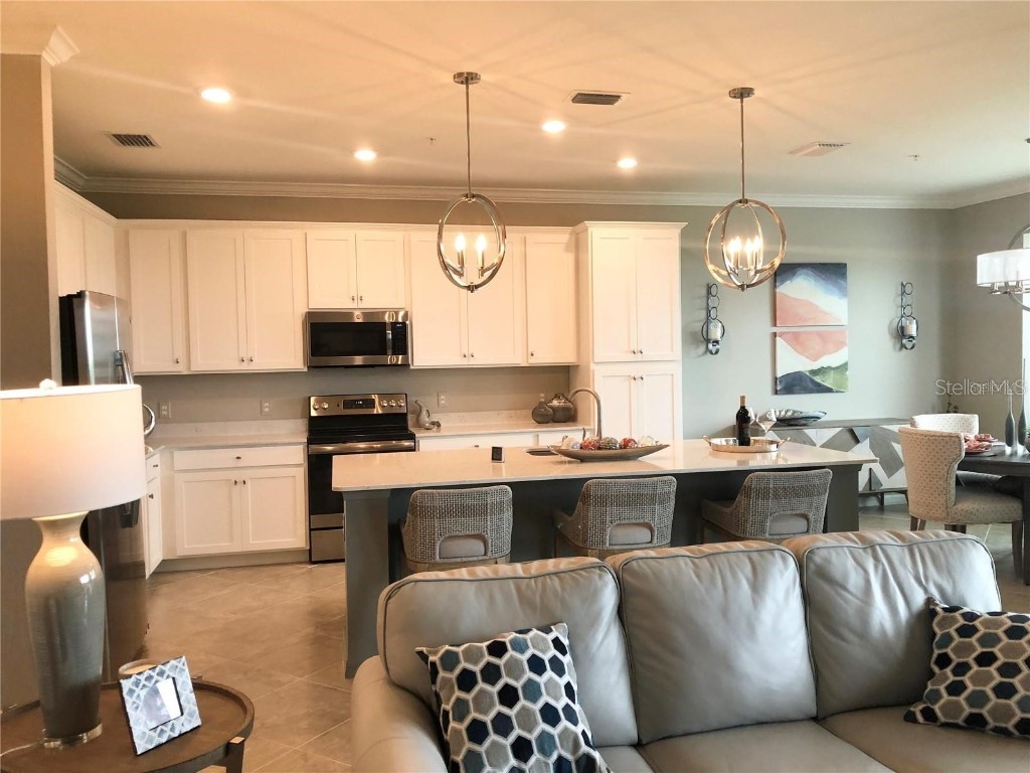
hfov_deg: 63.4
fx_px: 833
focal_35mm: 28
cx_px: 515
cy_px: 386
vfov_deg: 49.7
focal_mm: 3.99
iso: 32
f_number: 1.8
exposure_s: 1/30
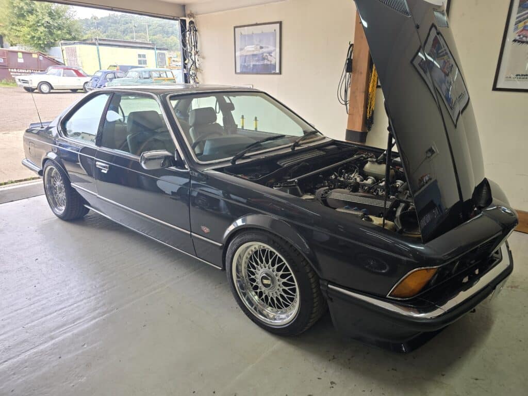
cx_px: 264
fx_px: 351
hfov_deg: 73.9
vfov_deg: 58.9
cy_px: 198
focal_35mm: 23
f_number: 1.7
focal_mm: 6.3
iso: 80
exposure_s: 1/180
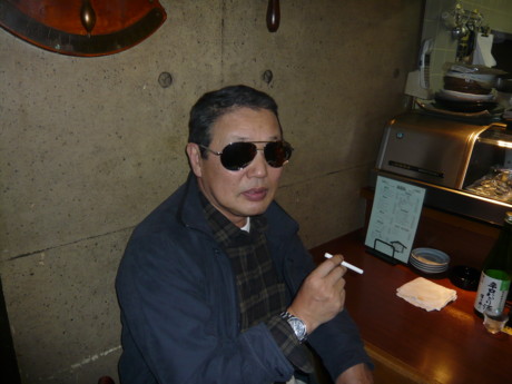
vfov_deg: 49.7
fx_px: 414
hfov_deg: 63.4
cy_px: 192
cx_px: 256
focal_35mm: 28
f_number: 2.8
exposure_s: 1/30
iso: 125
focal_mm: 4.6
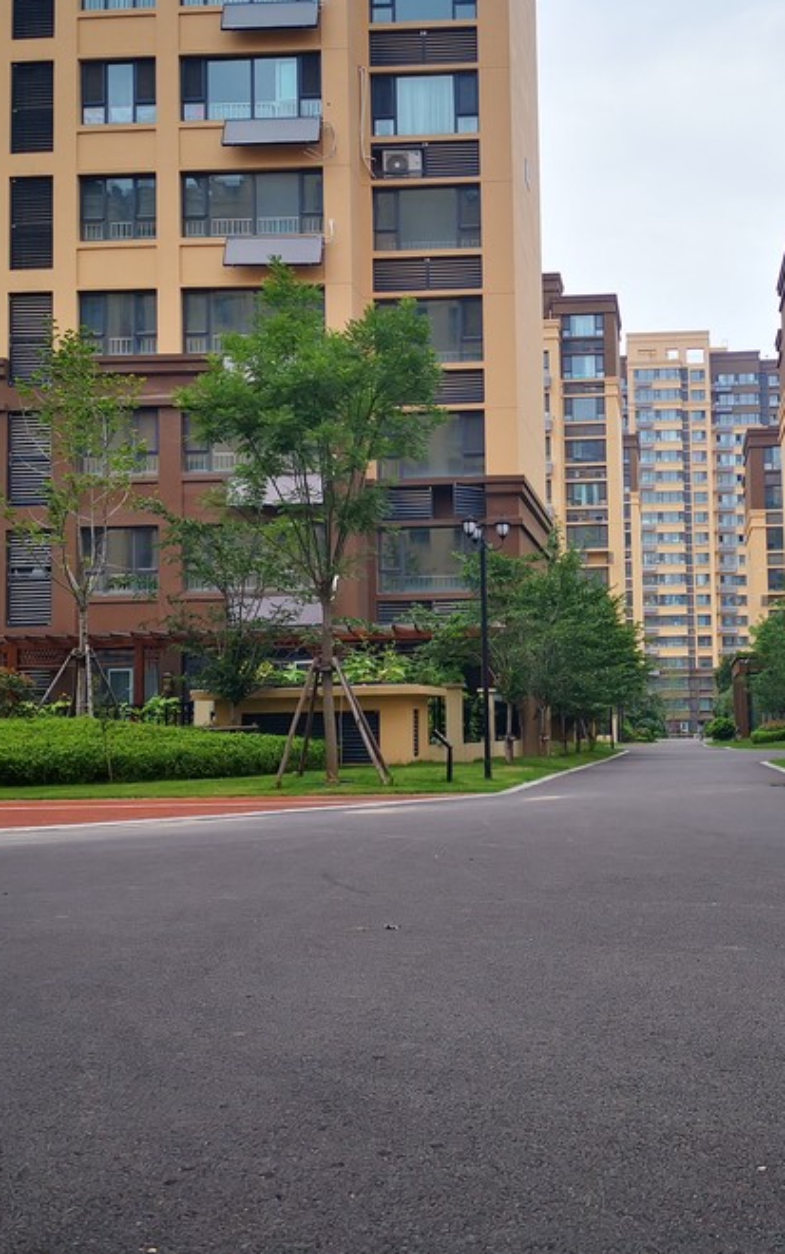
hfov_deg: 32.0
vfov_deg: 50.4
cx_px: 620
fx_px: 1334
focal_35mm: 39
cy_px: 617
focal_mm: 4.75
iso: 50
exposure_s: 1/1534
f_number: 1.8
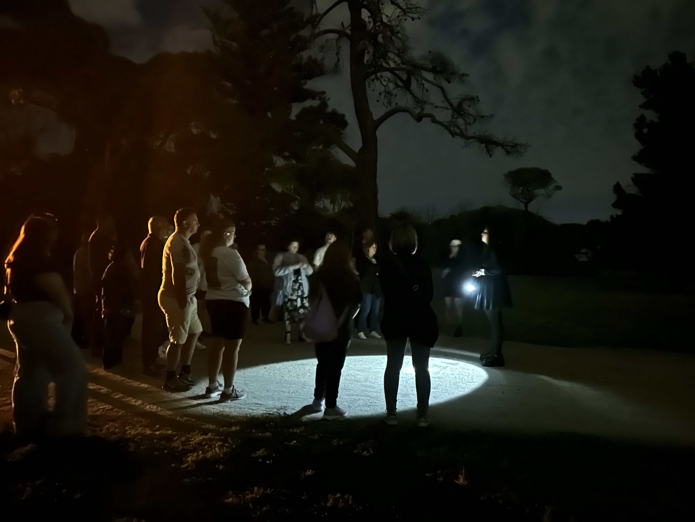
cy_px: 261
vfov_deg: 53.1
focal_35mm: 26
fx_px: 522
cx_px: 348
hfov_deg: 67.3
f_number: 1.5
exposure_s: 1/5
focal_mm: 5.7
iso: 12500
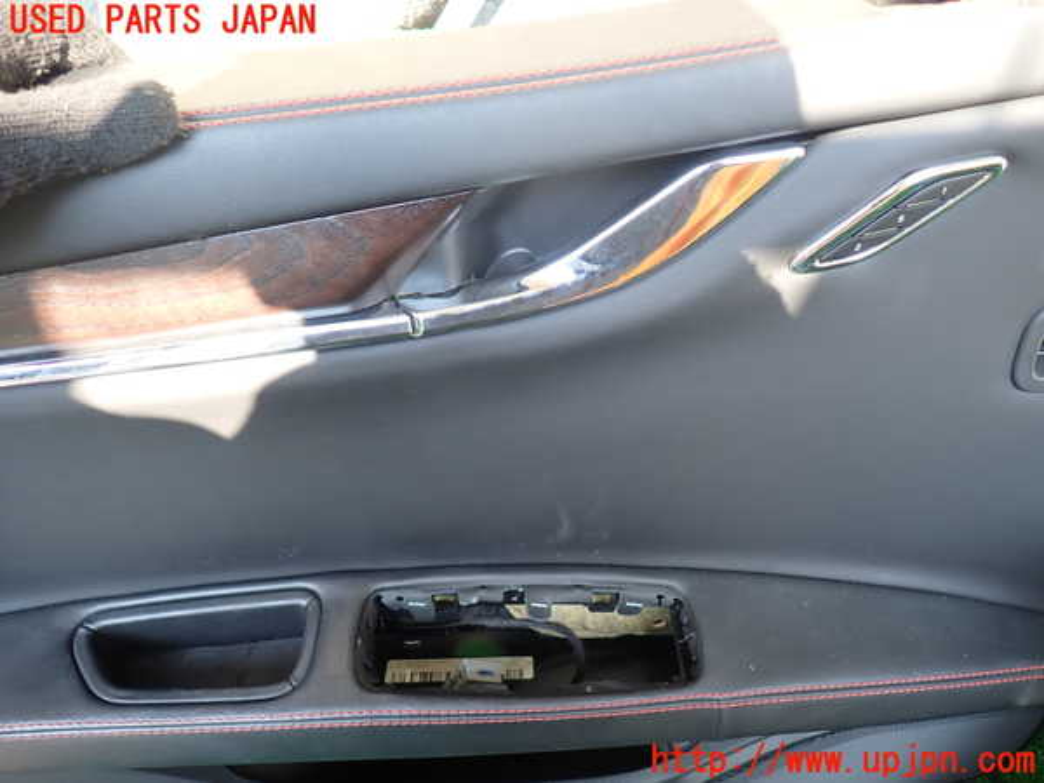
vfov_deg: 54.9
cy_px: 392
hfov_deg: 69.4
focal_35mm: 25
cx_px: 522
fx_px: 754
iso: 100
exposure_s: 1/60
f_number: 2
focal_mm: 4.5
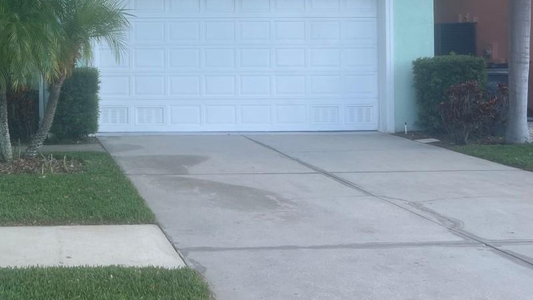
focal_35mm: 57
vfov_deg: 20.7
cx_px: 74
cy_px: 35
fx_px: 806
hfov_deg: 34.9
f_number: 1.5
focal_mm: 5.7
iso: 50
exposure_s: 1/1511
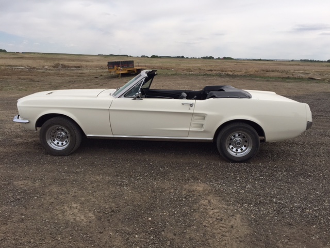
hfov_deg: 61.7
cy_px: 124
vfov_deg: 48.2
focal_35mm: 29
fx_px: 276
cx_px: 165
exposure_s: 1/2475
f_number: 2.2
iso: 32
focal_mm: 4.15
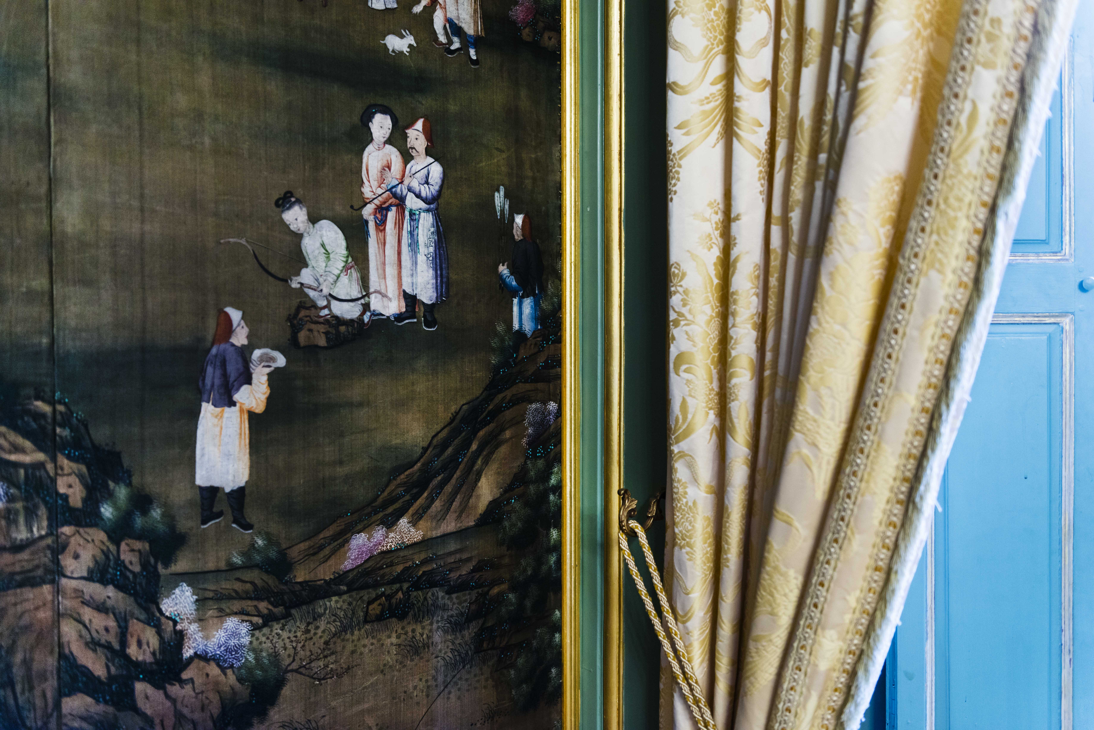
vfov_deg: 35.1
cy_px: 365
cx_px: 547
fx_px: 1155
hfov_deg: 50.7
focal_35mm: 38
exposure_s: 1/80
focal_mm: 38
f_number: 2.8
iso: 640
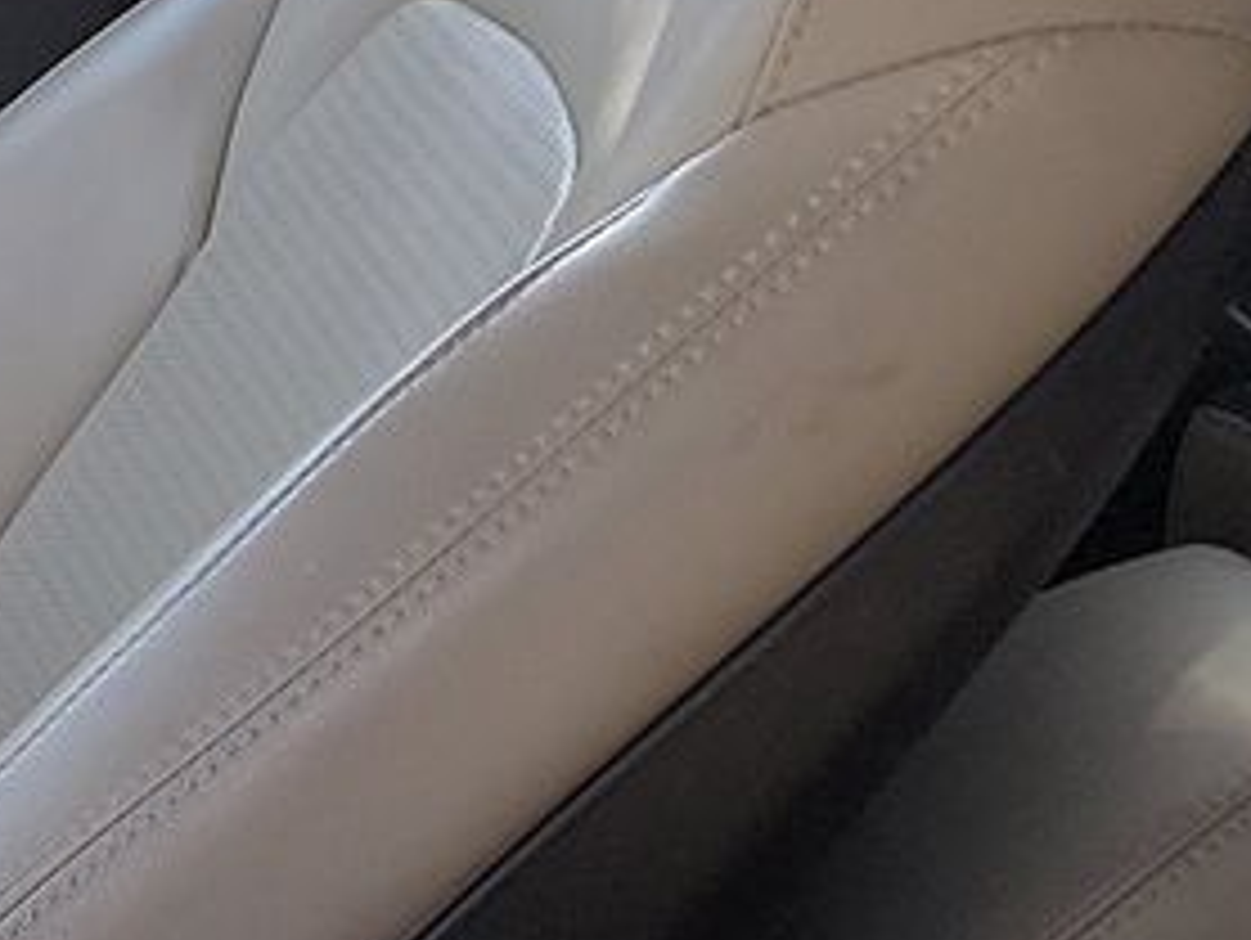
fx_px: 4992
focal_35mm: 138
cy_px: 1048
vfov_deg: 10.6
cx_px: -864
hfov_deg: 13.1
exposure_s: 1/119
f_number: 1.8
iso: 89
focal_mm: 6.7
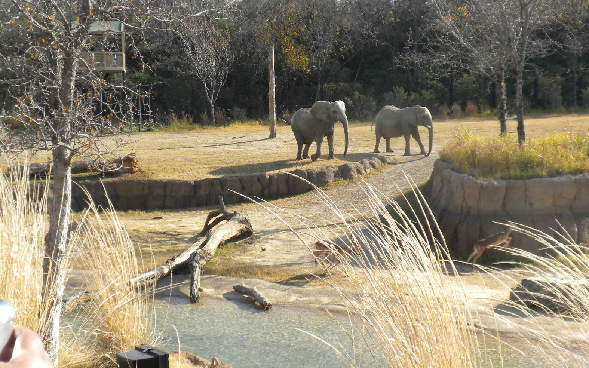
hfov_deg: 36.3
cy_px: 175
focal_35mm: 56
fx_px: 899
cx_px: 295
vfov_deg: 23.1
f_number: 4.3
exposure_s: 1/294
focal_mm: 9.1
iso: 64
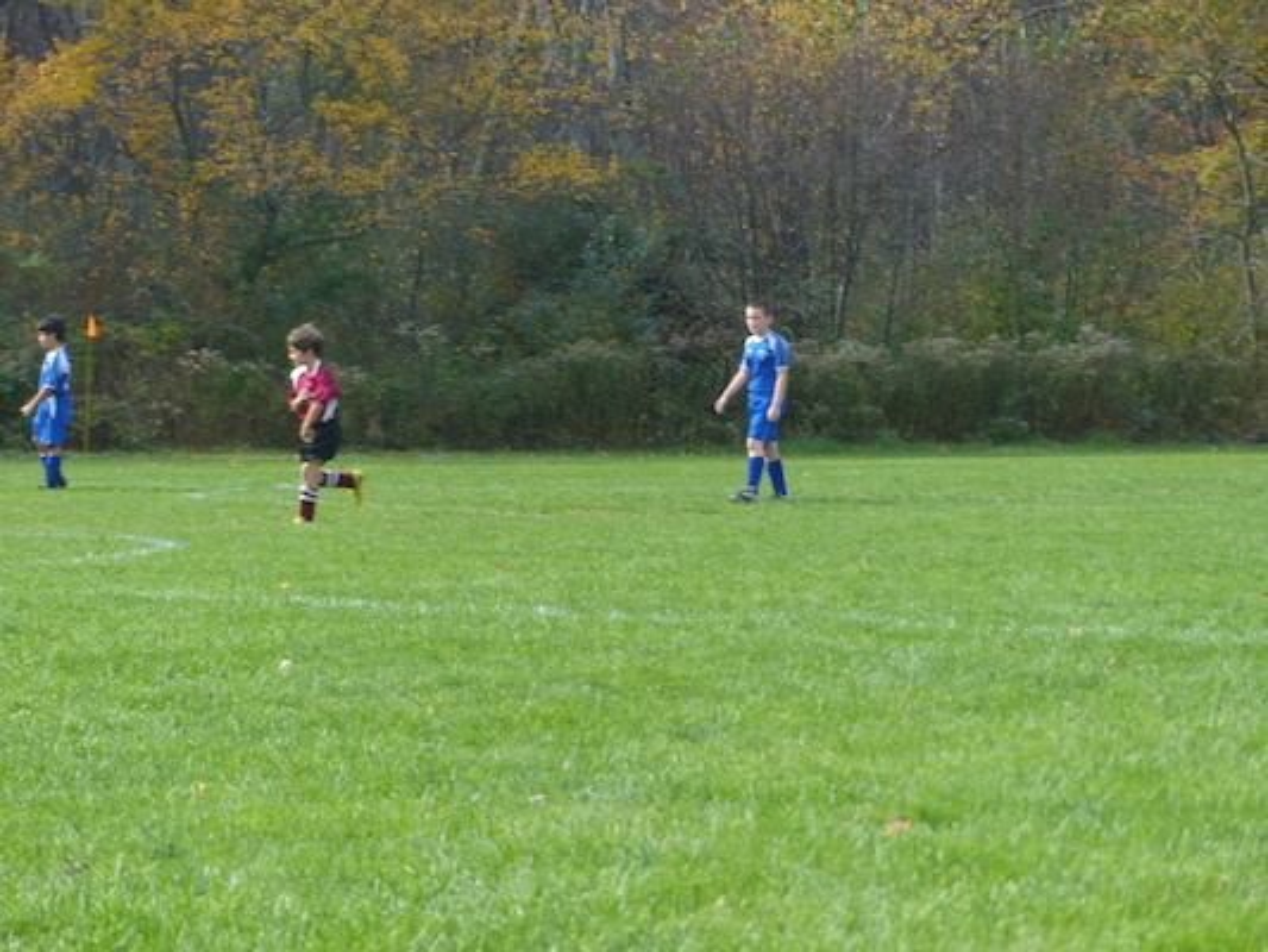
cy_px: 476
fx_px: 5752
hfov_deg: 12.6
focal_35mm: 157
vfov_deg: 9.5
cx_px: 634
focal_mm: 28.3
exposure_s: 1/500
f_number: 2.8
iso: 250
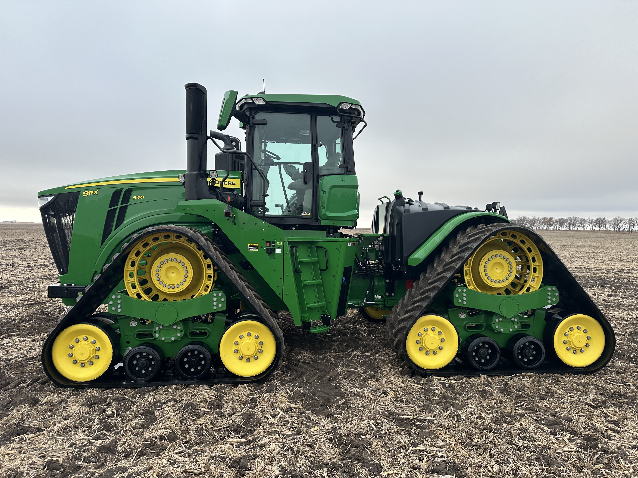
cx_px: 319
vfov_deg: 56.8
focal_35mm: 24
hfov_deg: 71.6
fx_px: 442
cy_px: 239
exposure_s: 1/1812
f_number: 1.78
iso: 80
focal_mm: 6.86
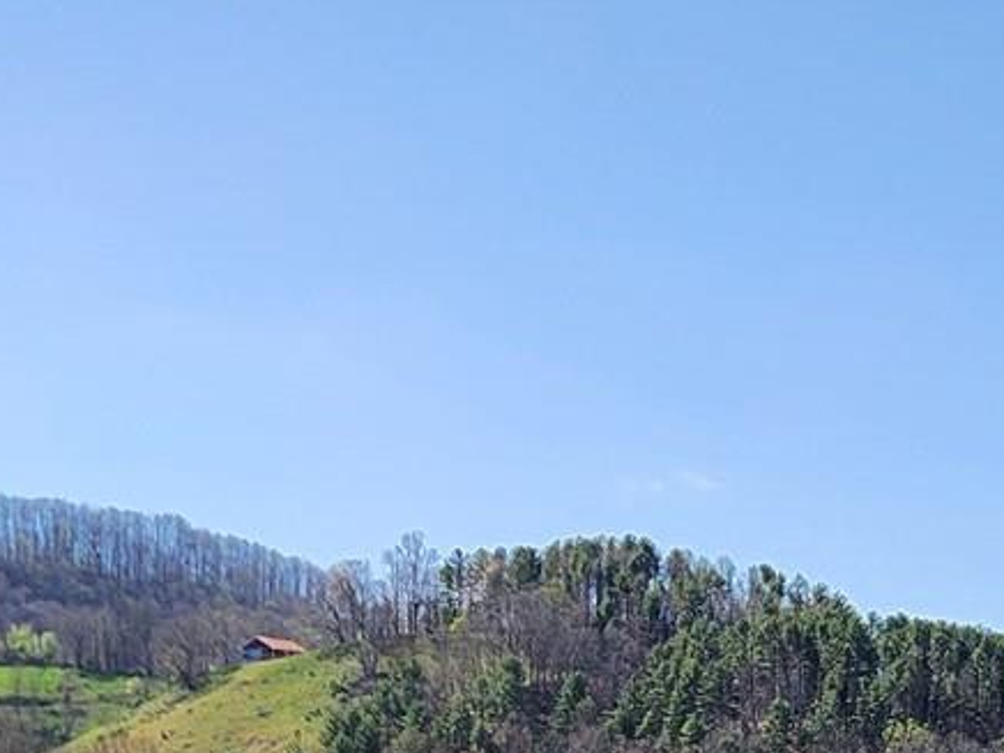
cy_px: 1246
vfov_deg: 12.7
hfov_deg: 18.1
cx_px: 689
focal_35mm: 108
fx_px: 3132
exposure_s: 1/1304
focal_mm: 5.4
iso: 20
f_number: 1.8
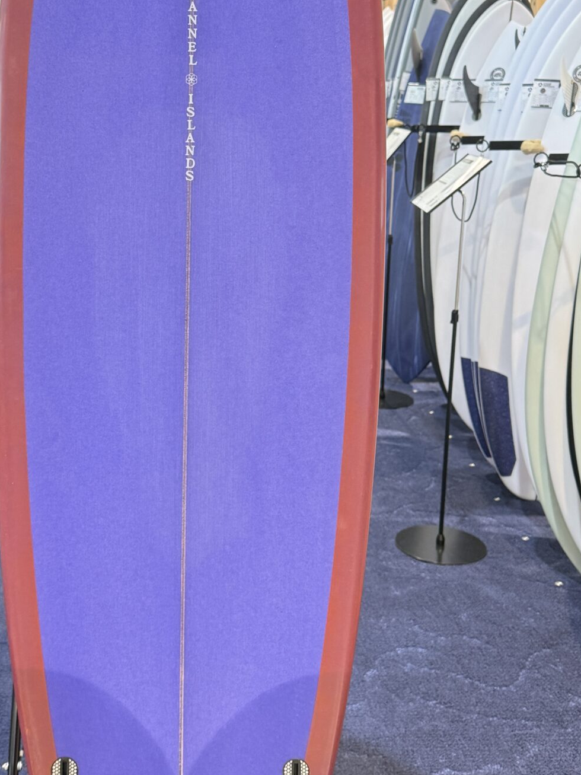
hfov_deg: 30.7
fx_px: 1052
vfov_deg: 40.2
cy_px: 292
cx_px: 198
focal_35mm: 47
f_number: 1.78
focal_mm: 6.76
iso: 320
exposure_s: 1/60
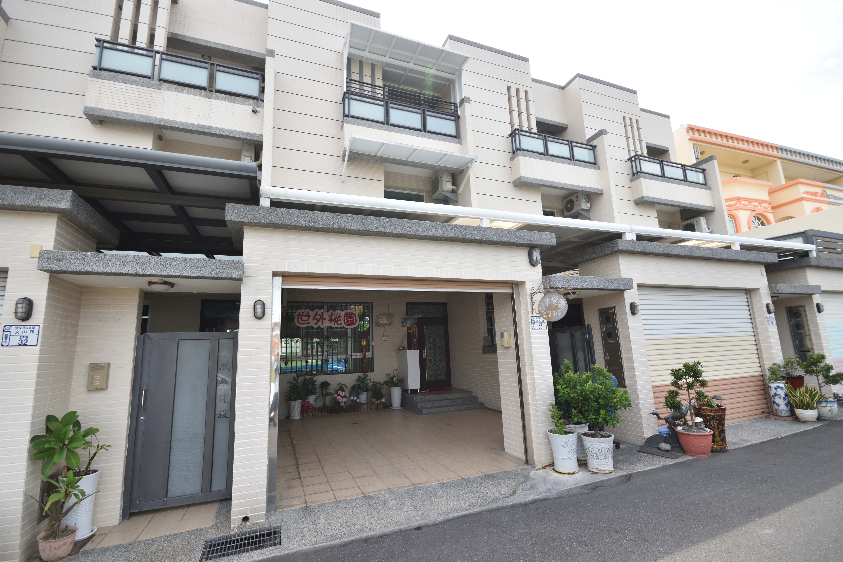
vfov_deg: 77.3
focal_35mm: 15
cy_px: 281
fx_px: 351
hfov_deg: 100.4
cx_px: 422
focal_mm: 10
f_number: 8
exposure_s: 1/250
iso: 220
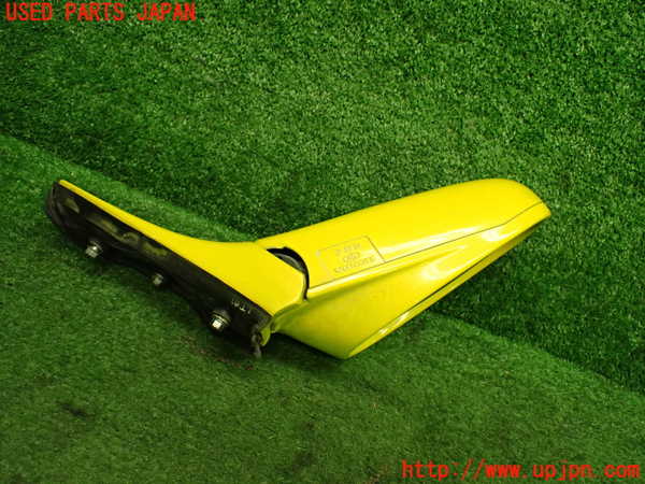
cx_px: 322
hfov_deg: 60.0
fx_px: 559
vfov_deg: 46.8
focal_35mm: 30
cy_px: 242
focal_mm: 5.4
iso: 500
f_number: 2.3
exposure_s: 1/125
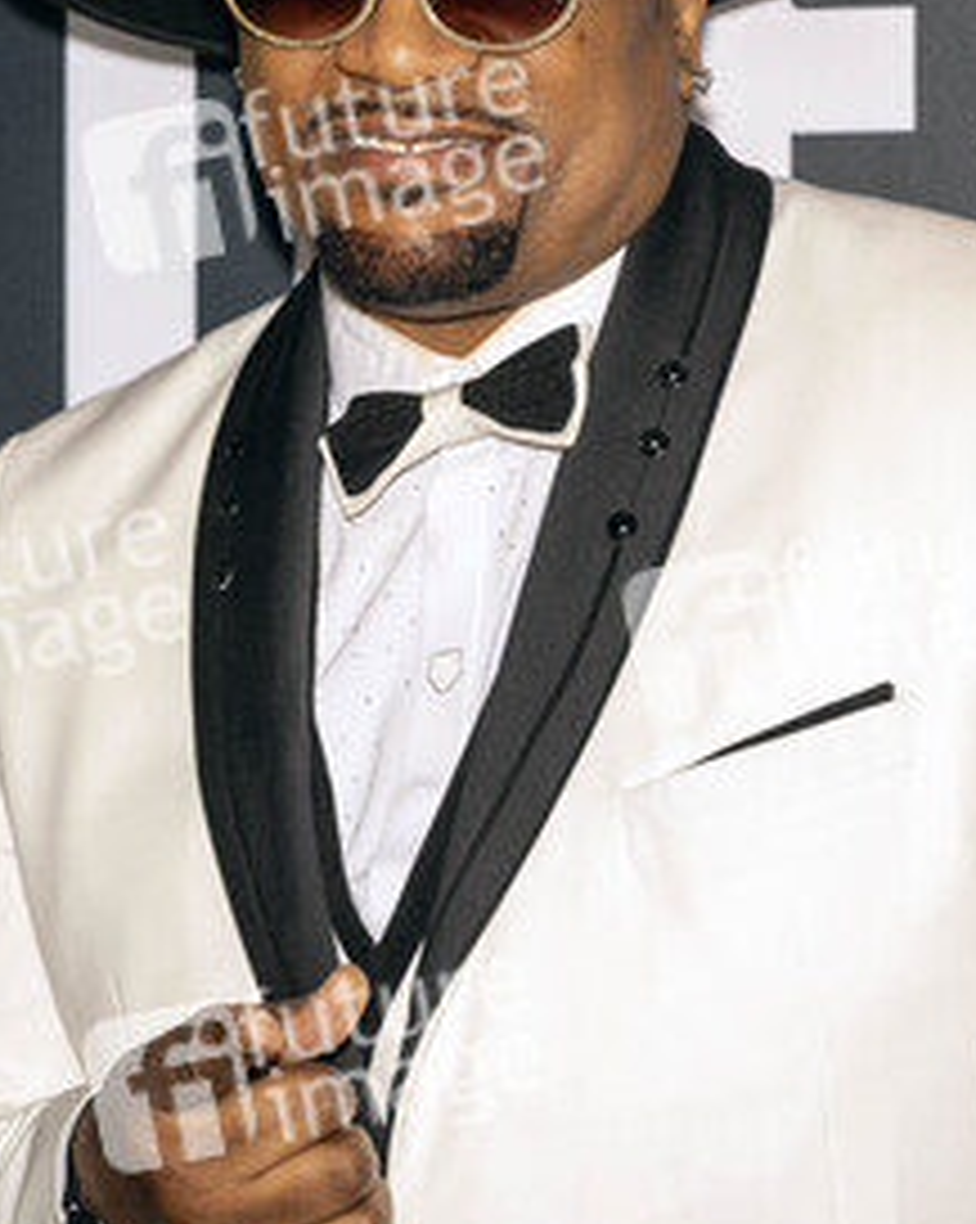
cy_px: 392
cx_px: 445
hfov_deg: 12.1
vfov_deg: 15.1
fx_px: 4593
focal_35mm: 127
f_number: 5.6
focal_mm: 92
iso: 800
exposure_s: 1/200
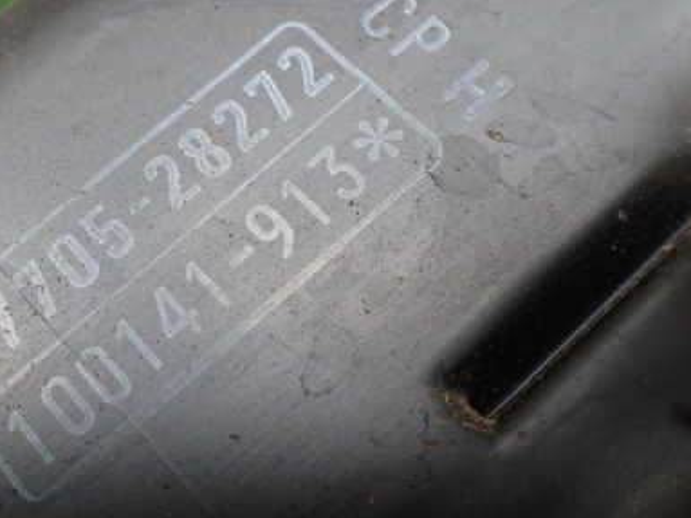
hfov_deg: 39.4
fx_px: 938
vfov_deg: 30.8
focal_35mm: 47
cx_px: 179
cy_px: 231
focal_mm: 5.4
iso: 400
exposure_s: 1/125
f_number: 2.3
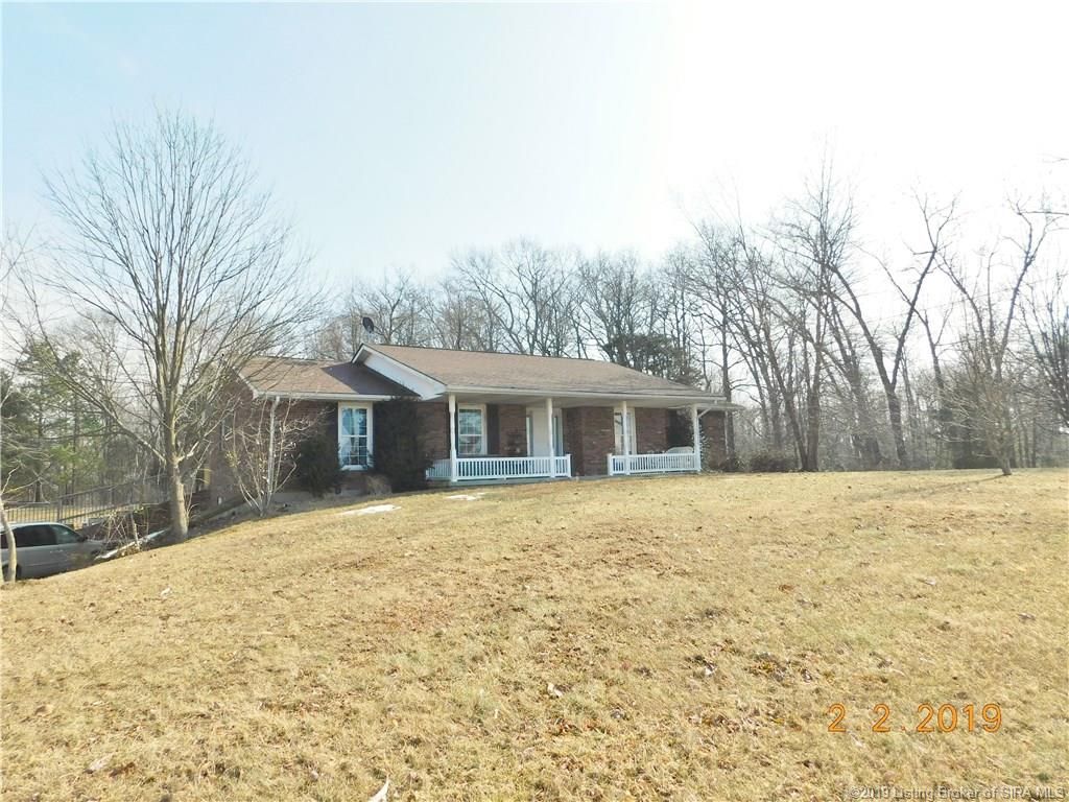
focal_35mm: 23
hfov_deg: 73.9
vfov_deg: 58.9
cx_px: 534
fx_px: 710
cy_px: 401
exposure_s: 1/400
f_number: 6
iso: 125
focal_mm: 4
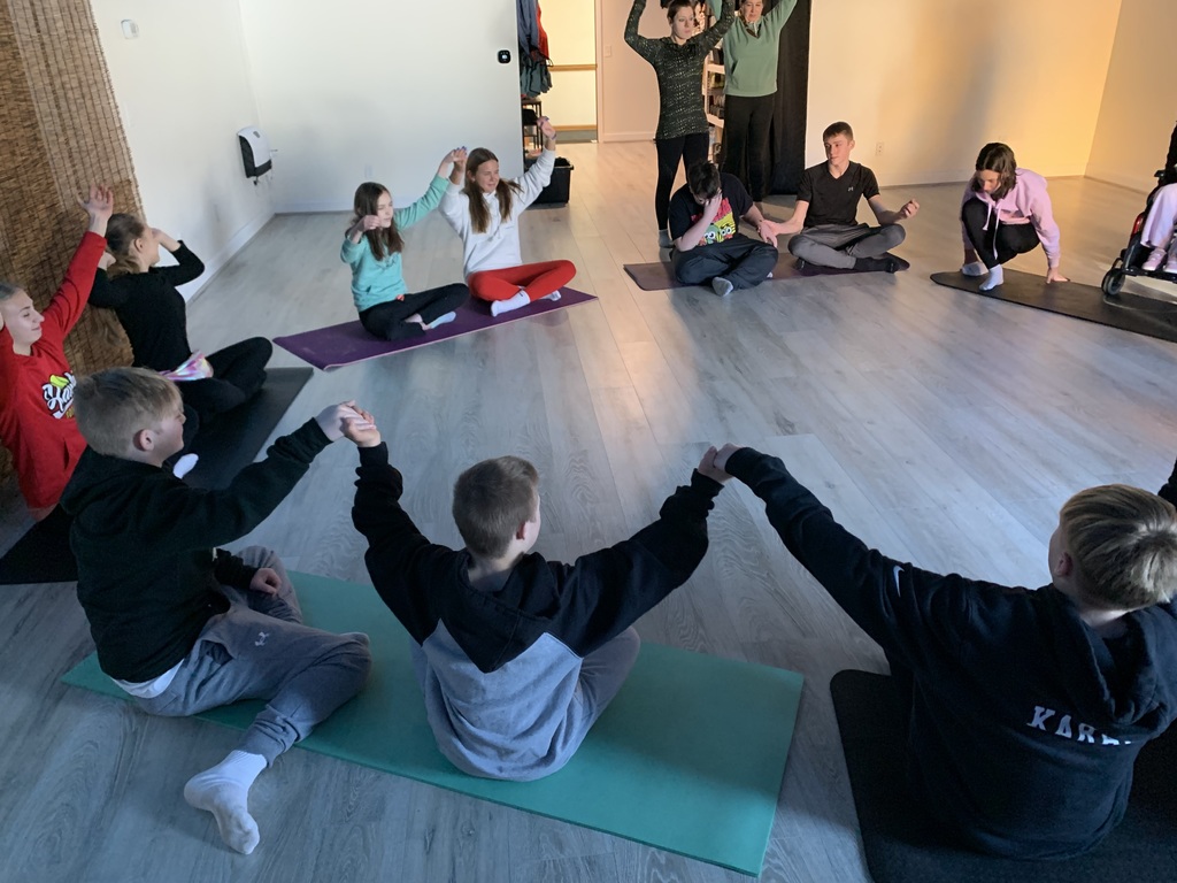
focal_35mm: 26
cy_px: 442
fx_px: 884
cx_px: 588
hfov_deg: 67.3
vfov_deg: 53.1
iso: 320
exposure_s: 1/40
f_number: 1.8
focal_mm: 4.25
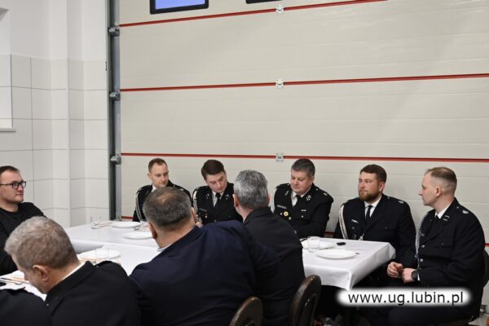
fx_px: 570
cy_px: 163
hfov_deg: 46.4
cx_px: 244
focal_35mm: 42
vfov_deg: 31.9
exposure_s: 1/125
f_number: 2.8
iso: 500
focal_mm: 28
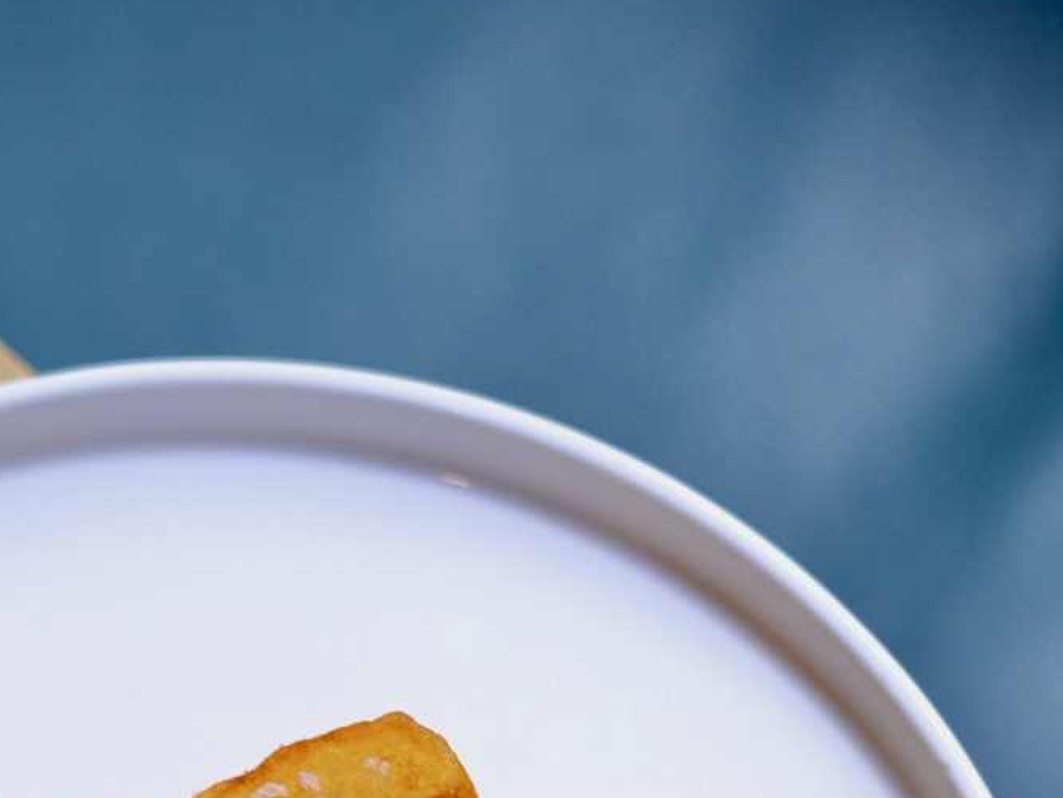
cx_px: 179
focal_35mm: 214
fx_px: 6574
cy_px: 1107
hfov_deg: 9.2
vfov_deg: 6.9
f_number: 2.2
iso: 500
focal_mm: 56
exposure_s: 1/250
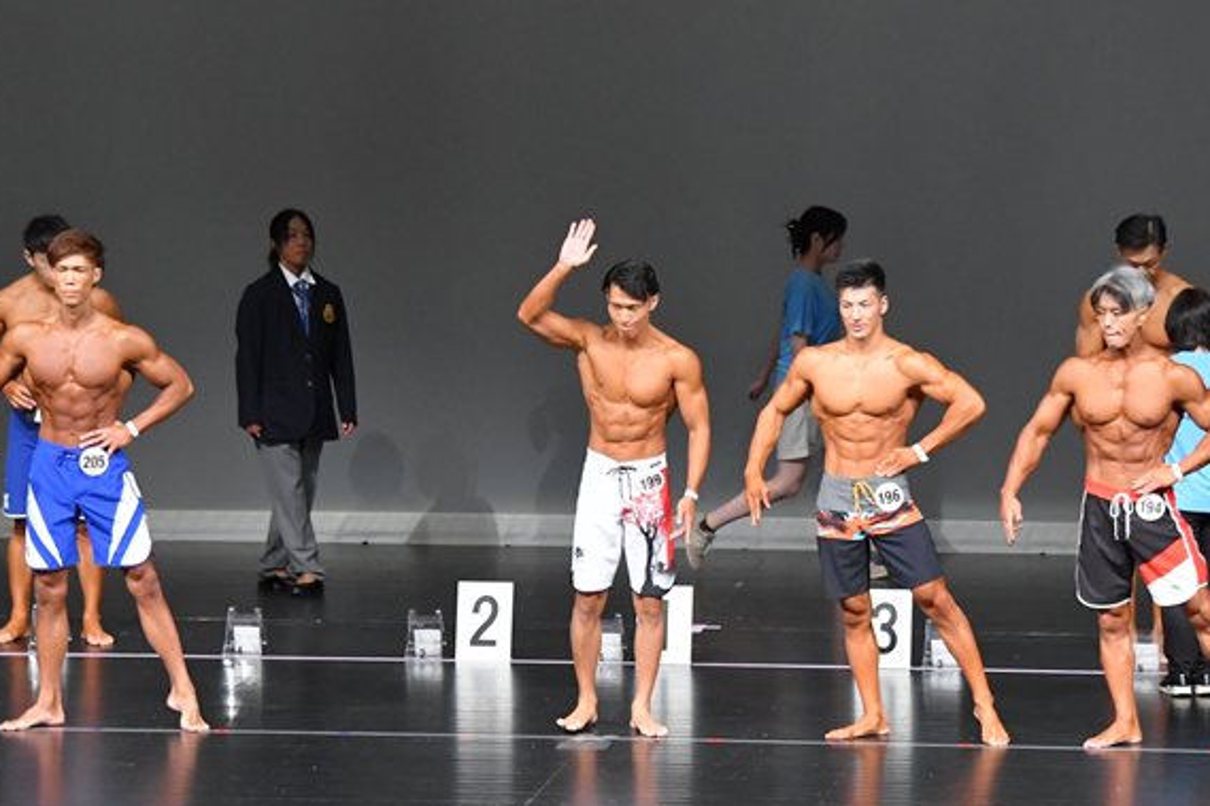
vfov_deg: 5.8
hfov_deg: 8.7
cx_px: 656
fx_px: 7963
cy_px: 396
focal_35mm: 237
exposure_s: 1/400
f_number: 5.6
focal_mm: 116
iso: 5000
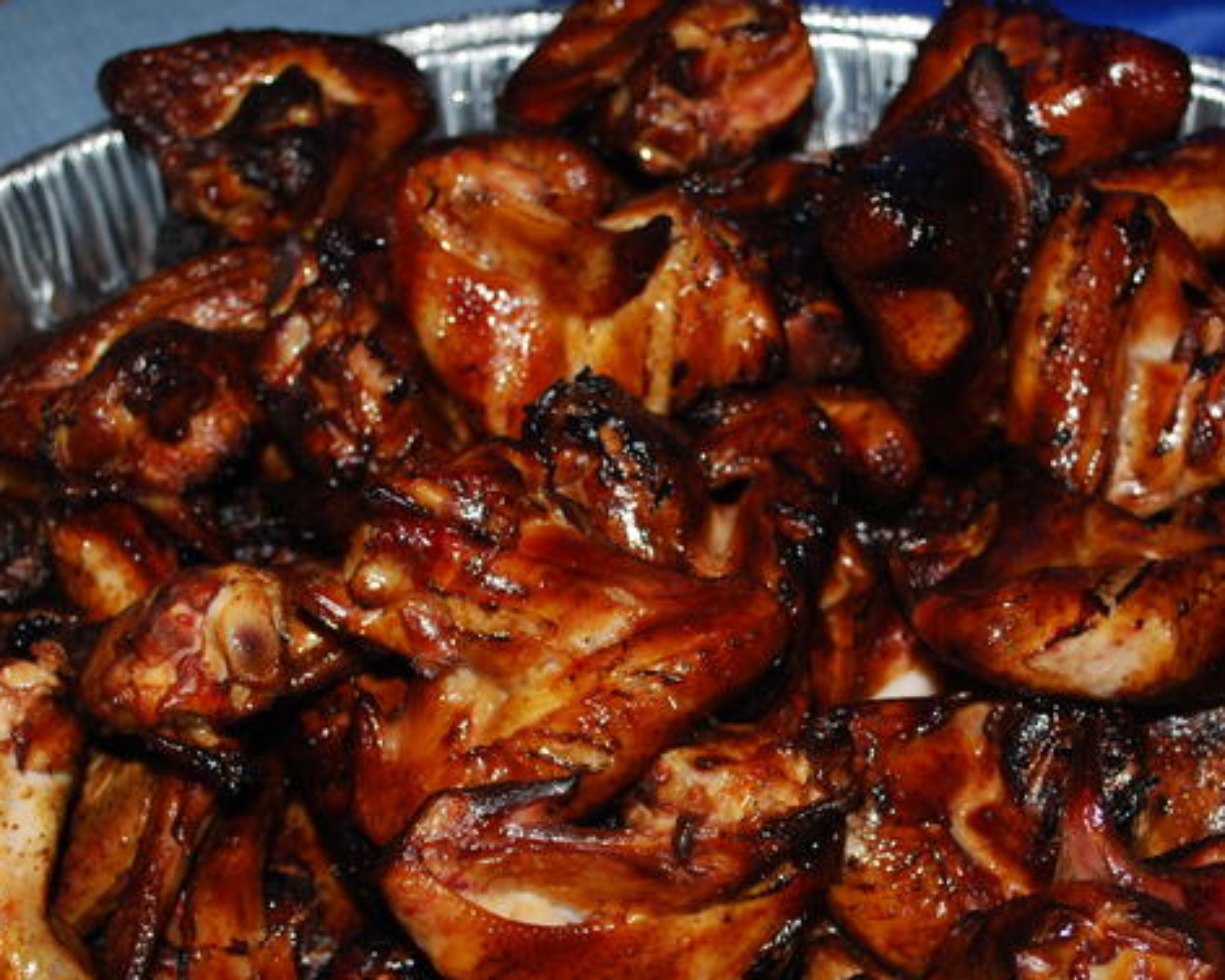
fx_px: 2538
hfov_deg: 27.1
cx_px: 702
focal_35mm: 70
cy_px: 559
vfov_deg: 21.8
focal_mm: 26
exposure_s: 1/60
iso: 200
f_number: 4.2
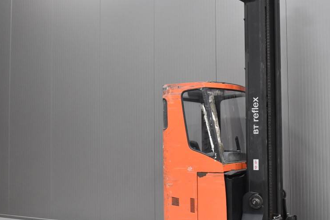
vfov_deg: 25.5
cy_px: 112
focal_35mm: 53
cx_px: 252
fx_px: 486
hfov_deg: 36.5
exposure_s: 1/40
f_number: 5
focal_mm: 22
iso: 1600
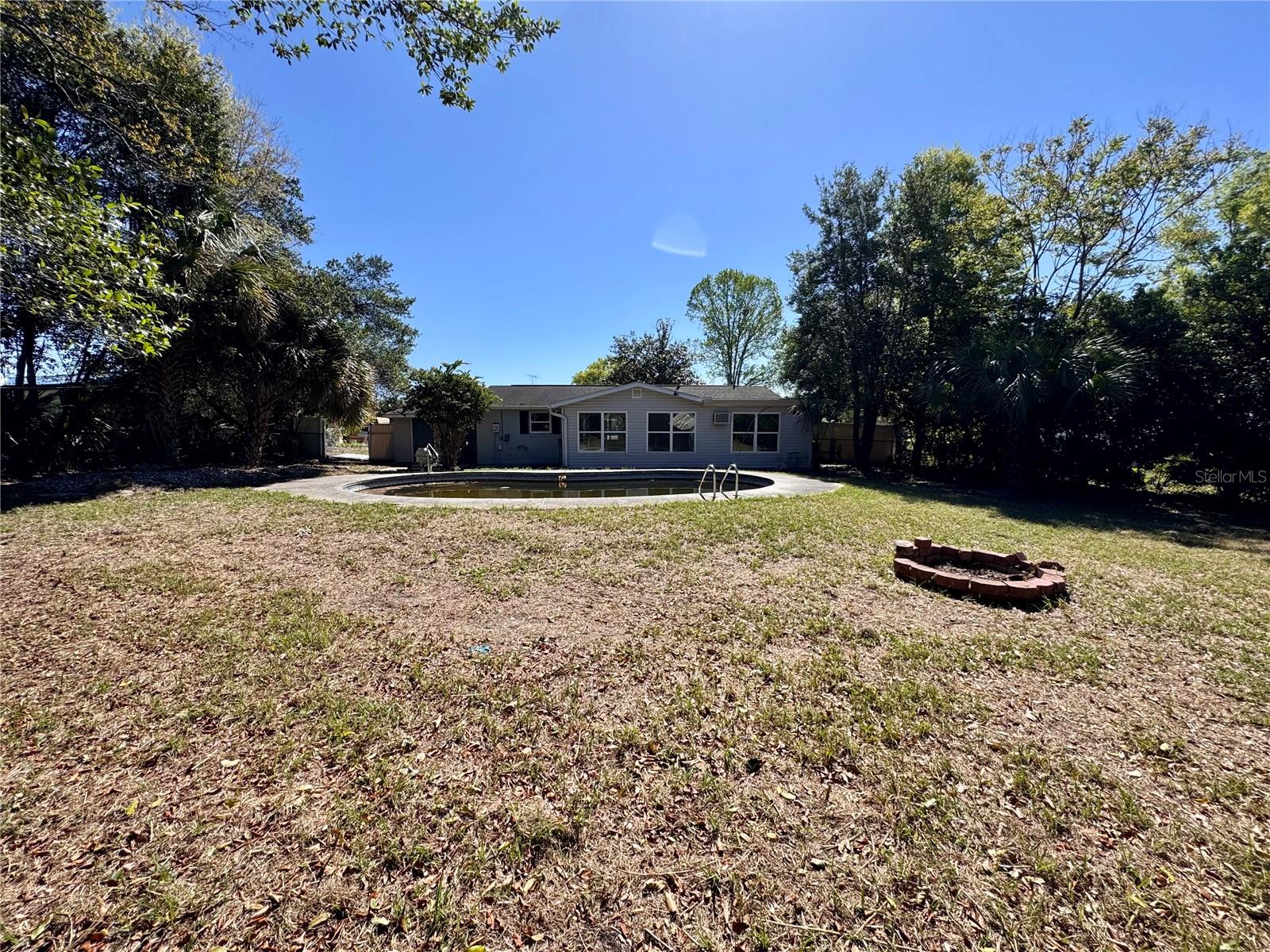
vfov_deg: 85.7
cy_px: 476
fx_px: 514
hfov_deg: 102.1
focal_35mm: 14
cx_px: 635
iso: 50
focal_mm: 2.22
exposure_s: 1/1672
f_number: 2.2
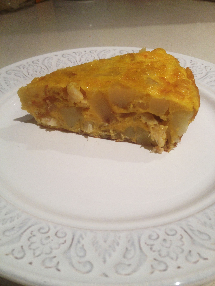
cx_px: 108
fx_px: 290
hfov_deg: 40.7
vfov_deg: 52.6
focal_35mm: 35
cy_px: 143
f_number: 2.4
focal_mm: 4.28
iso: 64
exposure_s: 1/20
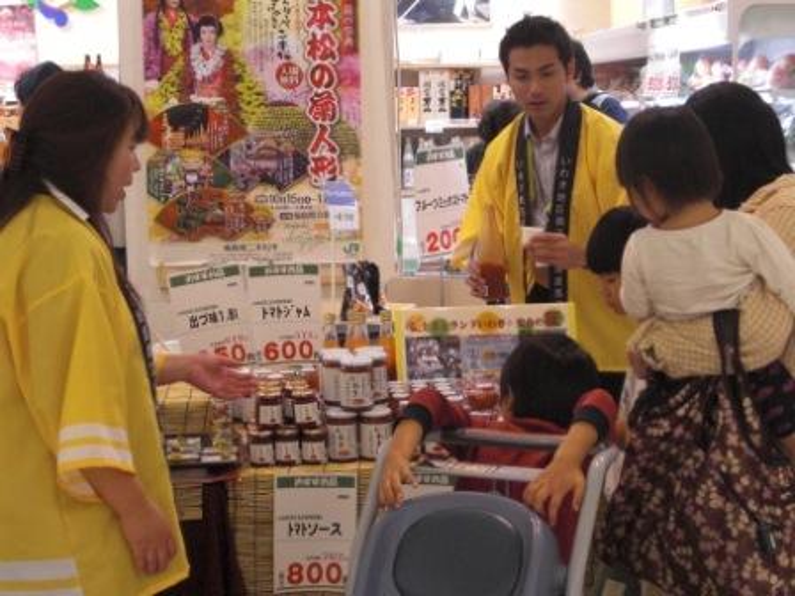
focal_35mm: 66
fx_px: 1516
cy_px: 298
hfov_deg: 29.4
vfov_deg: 22.3
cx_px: 398
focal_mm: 11.7
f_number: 4.1
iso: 400
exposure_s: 1/80
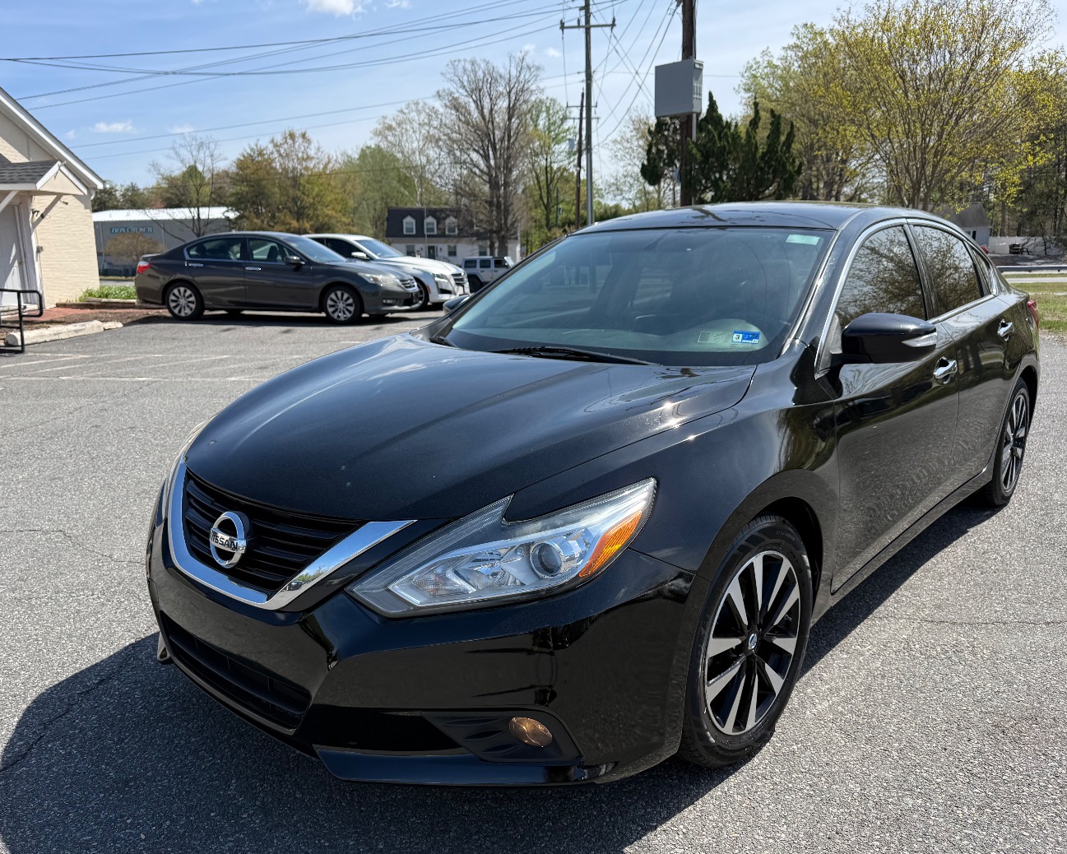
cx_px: 519
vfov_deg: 54.9
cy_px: 440
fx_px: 821
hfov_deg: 66.0
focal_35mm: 26
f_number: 1.78
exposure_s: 1/3021
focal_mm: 6.76
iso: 80
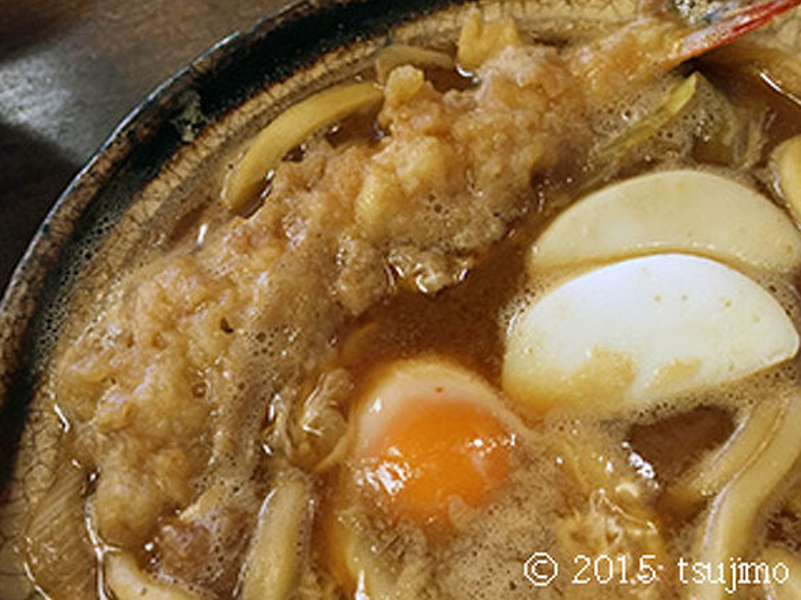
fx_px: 740
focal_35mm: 32
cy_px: 324
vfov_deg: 44.1
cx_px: 422
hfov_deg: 56.8
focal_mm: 4.15
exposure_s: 1/30
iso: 160
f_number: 2.2
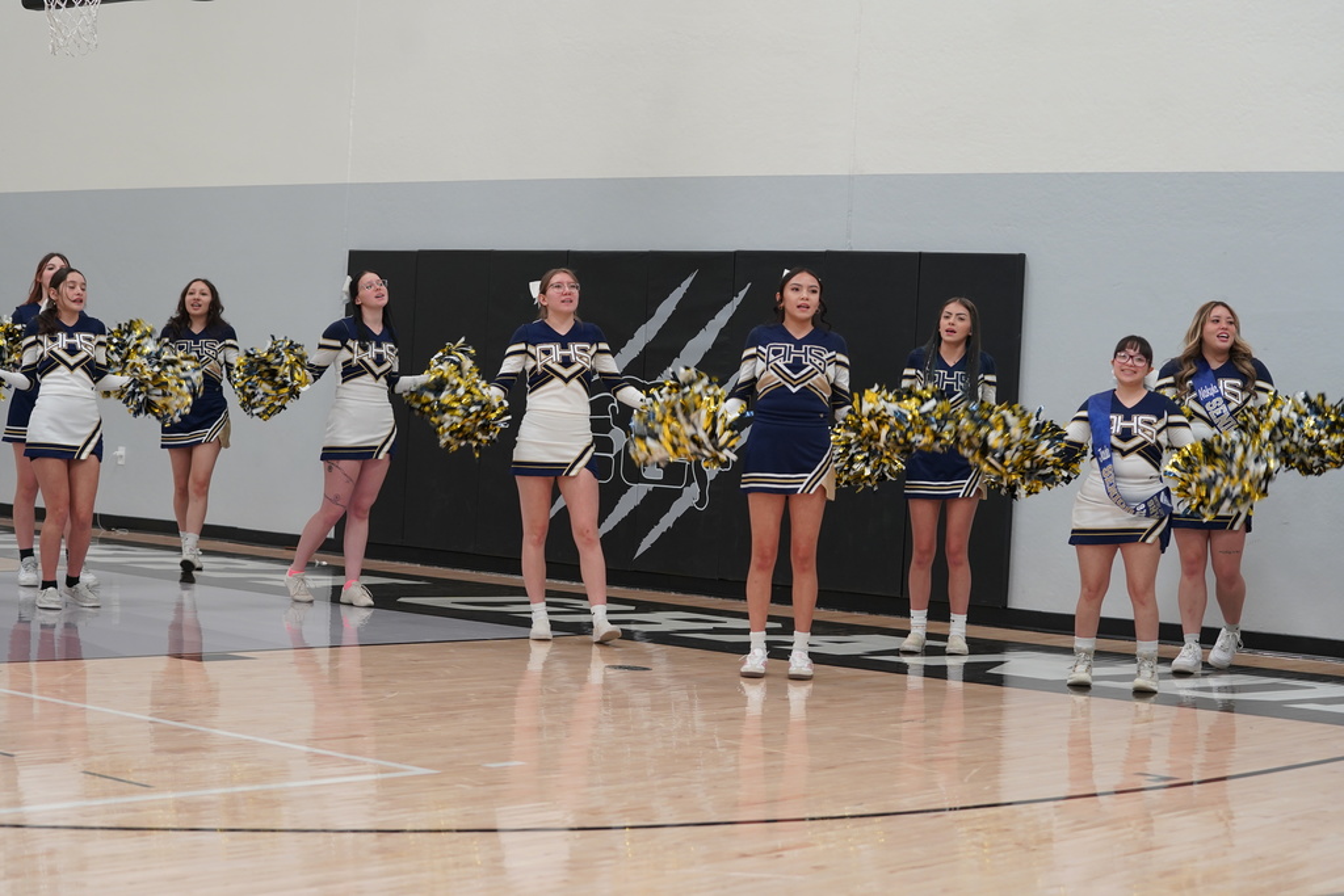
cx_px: 672
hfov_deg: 28.8
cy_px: 448
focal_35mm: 70
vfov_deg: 19.5
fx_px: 2614
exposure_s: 1/160
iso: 1250
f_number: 4
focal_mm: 70
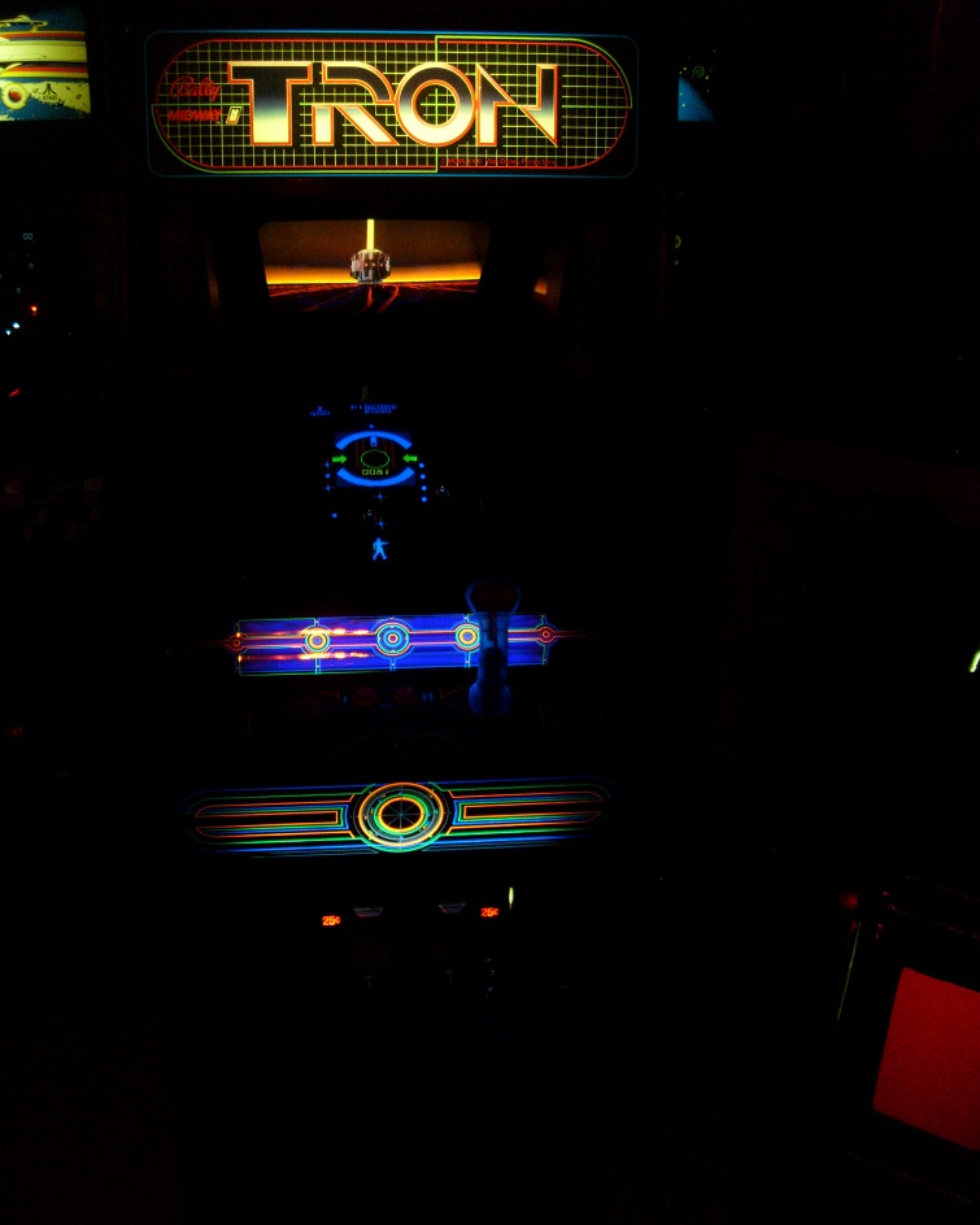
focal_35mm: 36
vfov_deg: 50.3
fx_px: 1305
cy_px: 605
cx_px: 484
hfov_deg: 41.1
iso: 400
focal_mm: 6.3
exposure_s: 1/45
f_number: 2.8
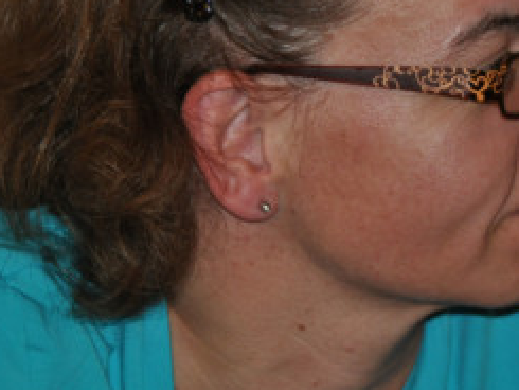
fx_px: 4410
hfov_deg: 6.7
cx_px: 400
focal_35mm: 294
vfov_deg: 5.1
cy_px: 89
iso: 800
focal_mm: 100
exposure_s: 1/60
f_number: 4.5
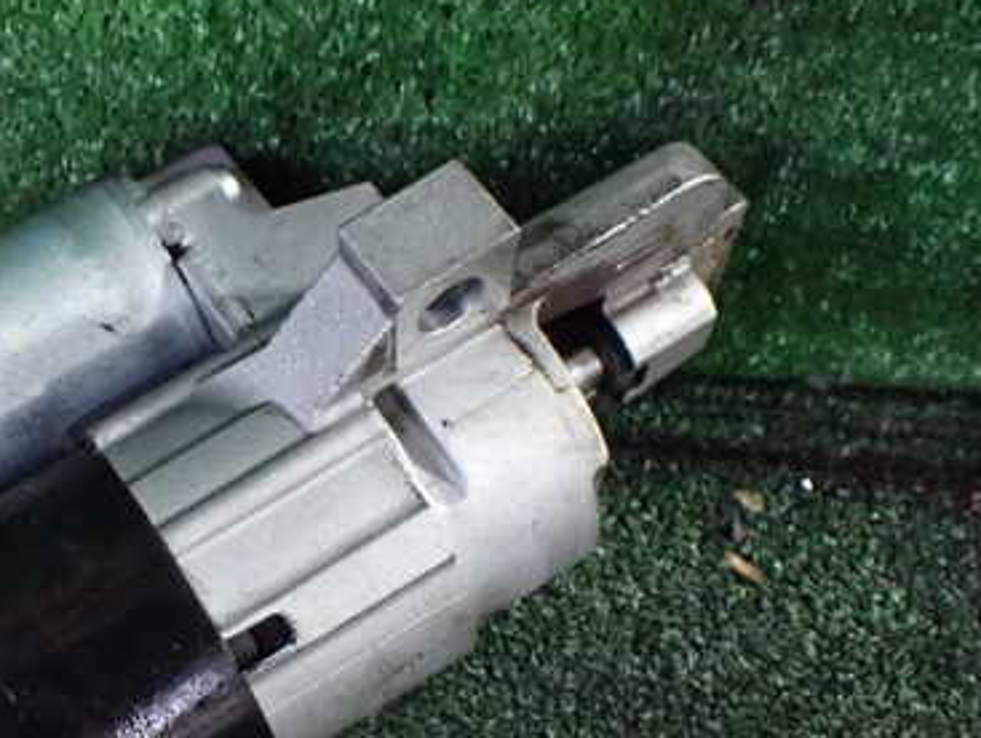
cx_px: 200
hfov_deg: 37.5
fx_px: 1390
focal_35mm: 49
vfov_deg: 29.5
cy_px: 484
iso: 1250
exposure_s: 1/30
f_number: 2.3
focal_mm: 5.4
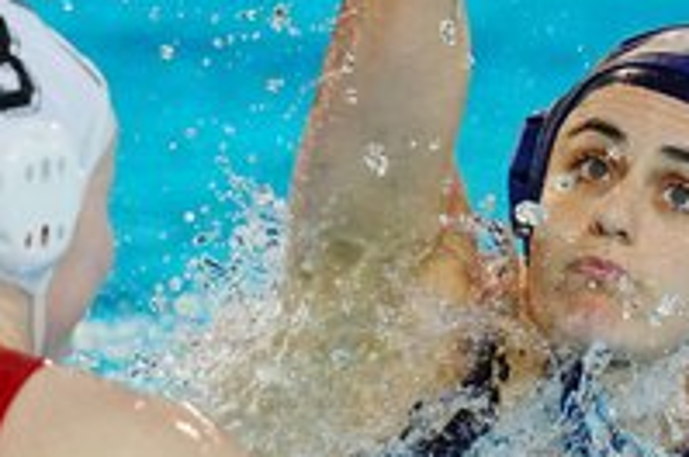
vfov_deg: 0.9
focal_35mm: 1612
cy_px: 137
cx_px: 717
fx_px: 30802
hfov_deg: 1.3
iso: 2000
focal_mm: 400
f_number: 2.8
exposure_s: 1/2000
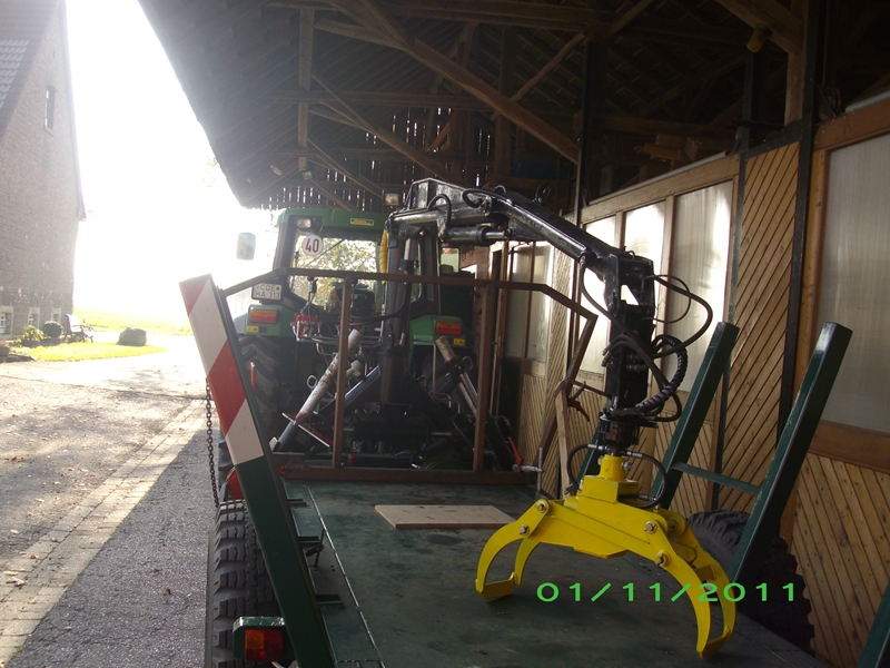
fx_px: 926
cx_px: 445
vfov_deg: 39.7
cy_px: 334
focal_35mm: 36
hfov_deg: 51.4
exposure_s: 1/200
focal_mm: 6
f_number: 2.7
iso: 80
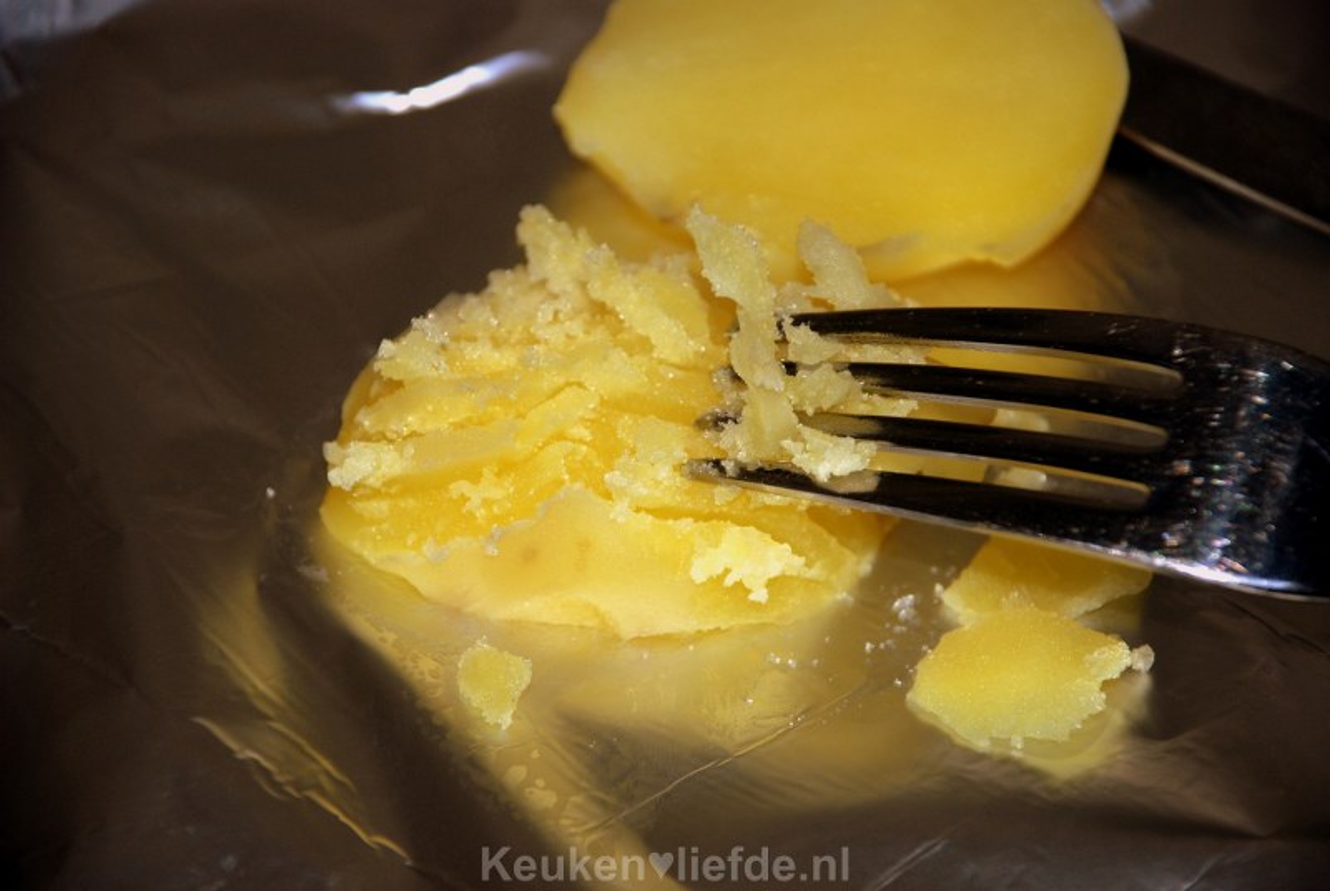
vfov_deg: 6.8
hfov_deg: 10.1
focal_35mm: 202
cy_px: 446
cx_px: 665
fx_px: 7492
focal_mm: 135
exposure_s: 1/60
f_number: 5.6
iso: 200
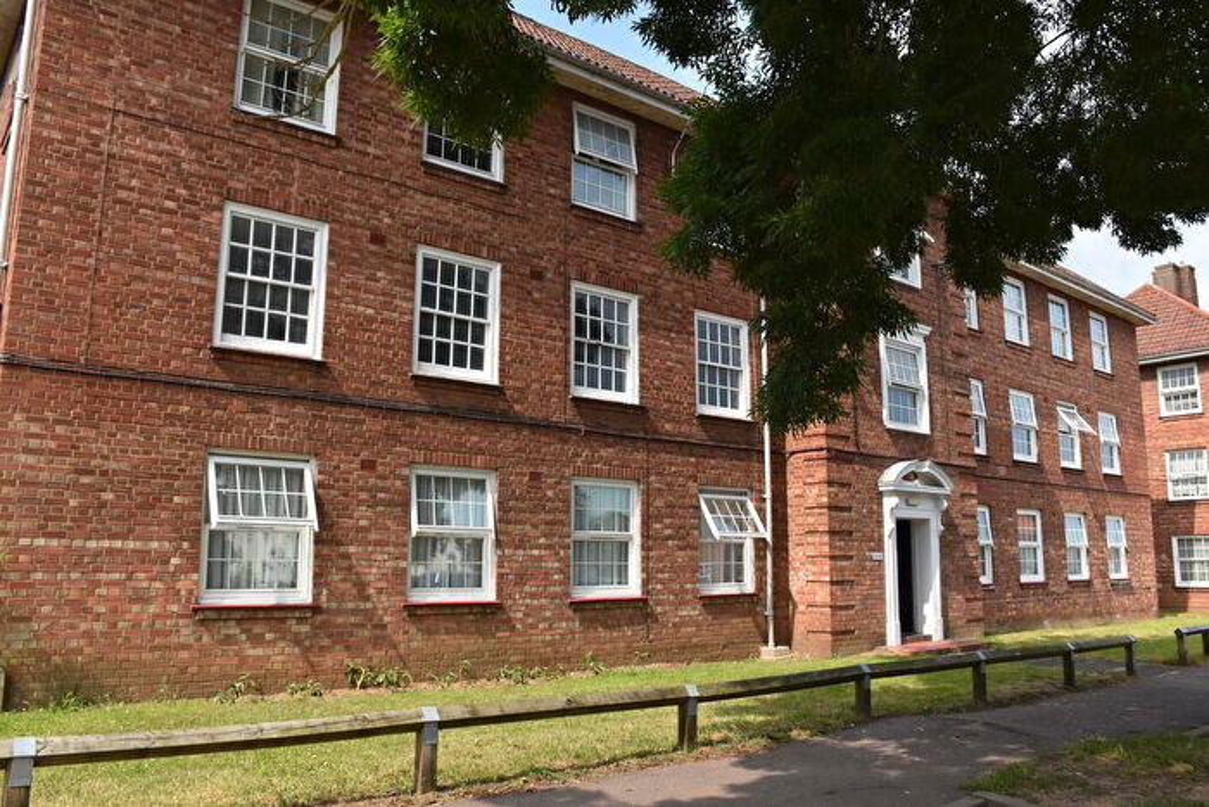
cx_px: 604
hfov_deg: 67.4
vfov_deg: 47.9
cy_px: 404
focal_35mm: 27
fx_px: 907
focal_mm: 18
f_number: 8
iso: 200
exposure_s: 1/250
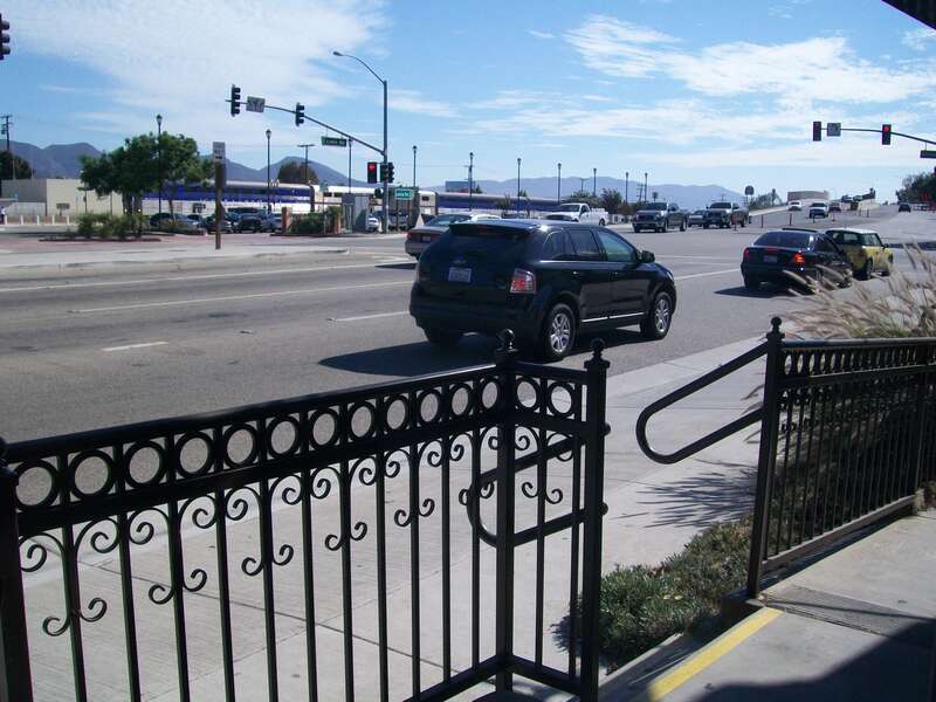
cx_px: 468
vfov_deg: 39.7
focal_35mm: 36
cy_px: 351
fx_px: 973
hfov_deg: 51.4
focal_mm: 6
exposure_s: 1/500
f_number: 4.8
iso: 64
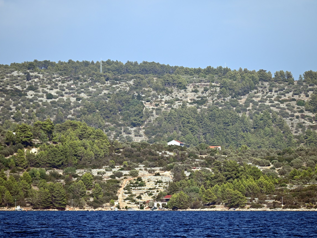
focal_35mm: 239
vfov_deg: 6.2
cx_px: 162
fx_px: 2188
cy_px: 119
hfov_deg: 8.3
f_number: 5.6
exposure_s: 1/1000
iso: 160
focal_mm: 220
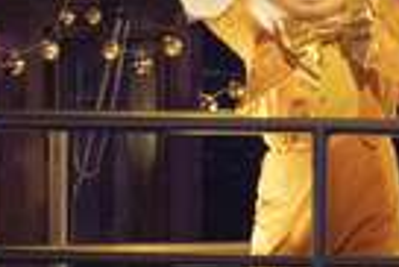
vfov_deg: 1.2
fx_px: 12426
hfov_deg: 1.8
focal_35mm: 1120
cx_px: 464
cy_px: 131
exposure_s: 1/500
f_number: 4
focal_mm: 200
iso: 6400
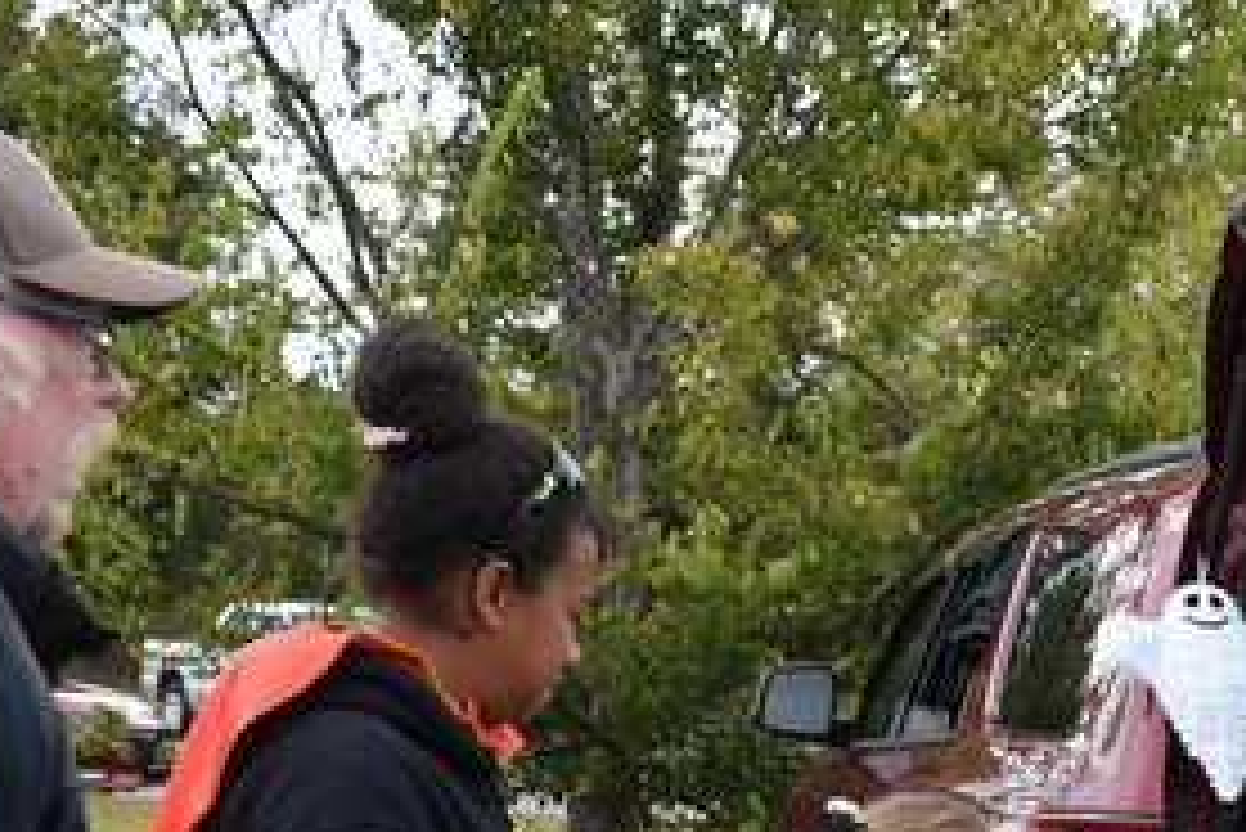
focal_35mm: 78
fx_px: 2701
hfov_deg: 23.9
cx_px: 1444
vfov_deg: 16.8
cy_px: 980
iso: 110
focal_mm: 18
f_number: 7.1
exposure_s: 1/30
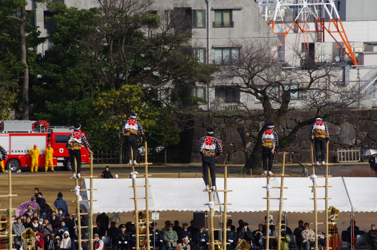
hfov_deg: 7.2
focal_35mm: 285
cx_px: 188
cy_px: 125
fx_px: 2981
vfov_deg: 4.8
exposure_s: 1/400
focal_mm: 190
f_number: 14
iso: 400
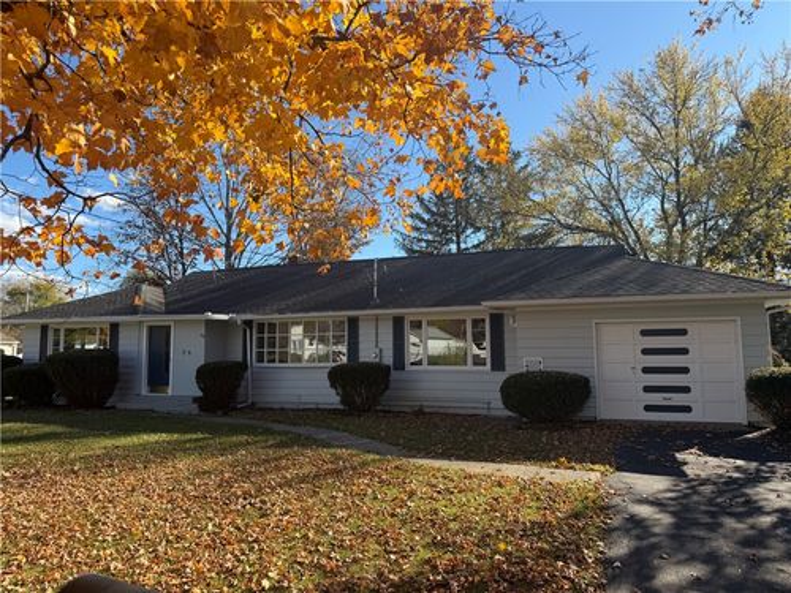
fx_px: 548
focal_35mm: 24
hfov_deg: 71.6
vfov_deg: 56.8
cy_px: 296
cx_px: 396
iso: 80
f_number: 1.78
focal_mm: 6.76
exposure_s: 1/1855
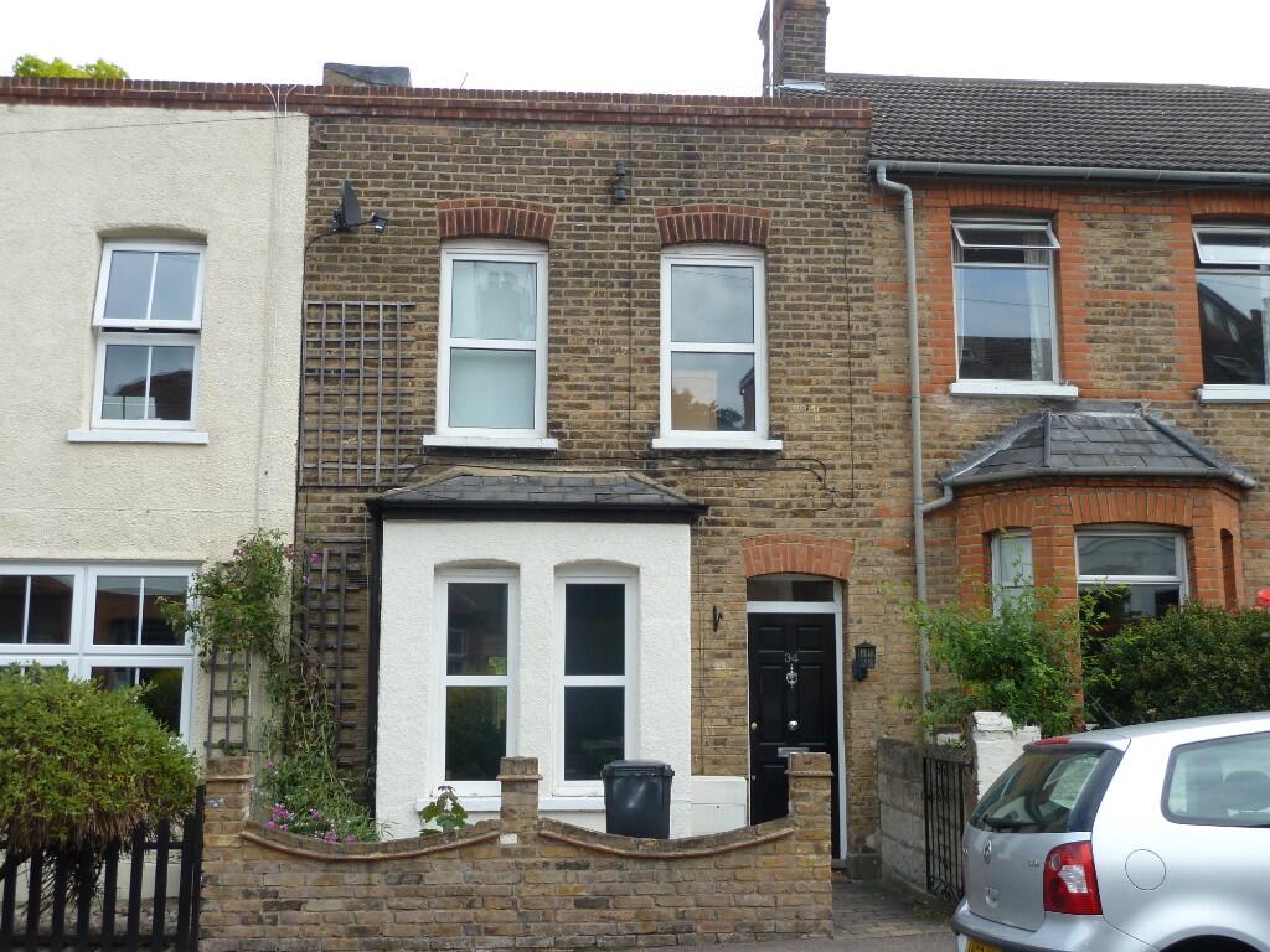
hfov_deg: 50.1
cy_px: 476
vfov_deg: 38.7
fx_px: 1357
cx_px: 635
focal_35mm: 37
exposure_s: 1/250
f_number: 4
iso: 80
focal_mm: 6.1
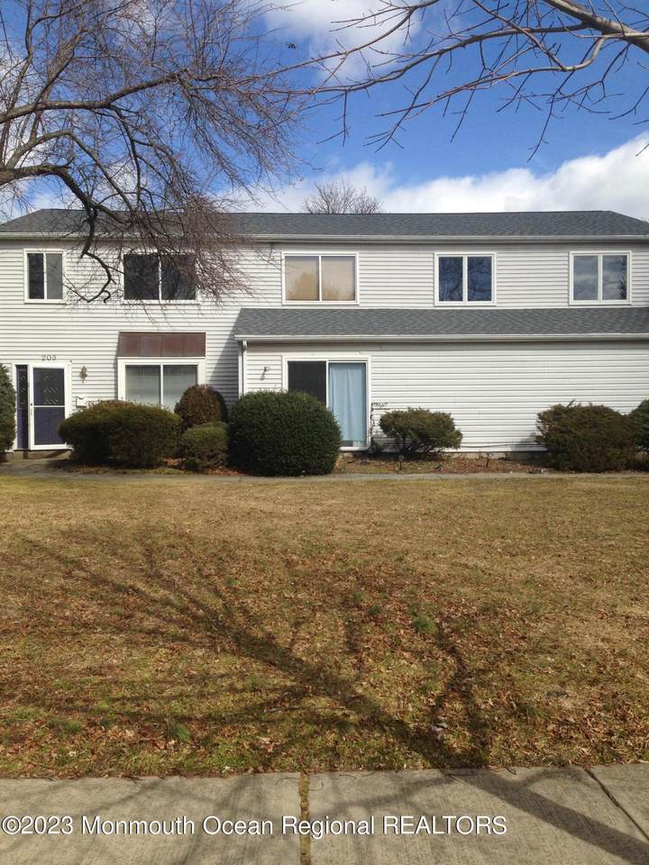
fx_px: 825
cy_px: 432
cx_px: 324
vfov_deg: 55.4
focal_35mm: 33
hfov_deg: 42.9
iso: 50
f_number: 2.4
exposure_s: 1/1808
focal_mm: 4.12
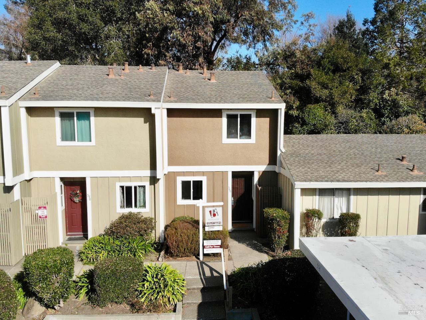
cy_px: 160
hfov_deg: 71.6
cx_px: 213
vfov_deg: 56.8
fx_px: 295
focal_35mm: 24
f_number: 2.8
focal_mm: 4.5
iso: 108
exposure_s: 1/1265
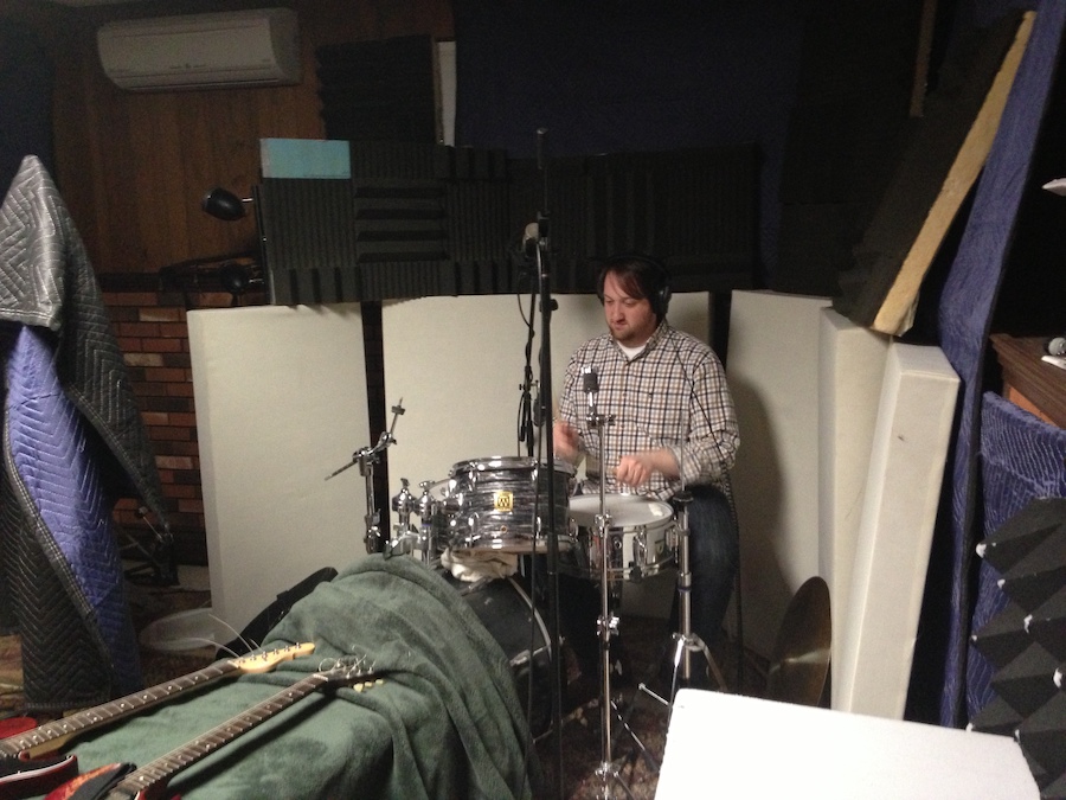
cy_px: 400
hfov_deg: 55.4
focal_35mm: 33
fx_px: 1016
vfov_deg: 42.9
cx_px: 533
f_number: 2.4
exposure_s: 1/20
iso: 400
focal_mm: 4.13
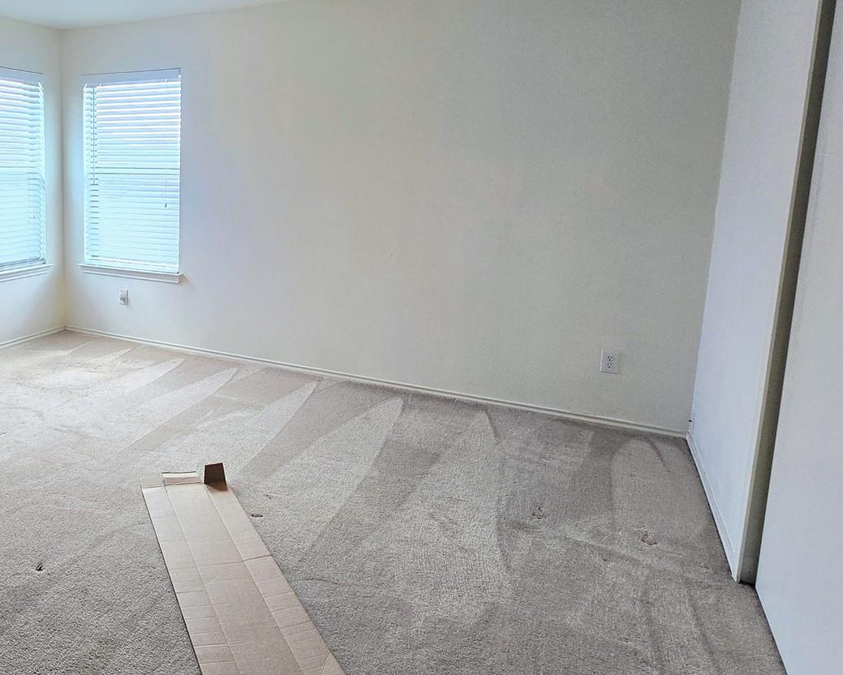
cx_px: 157
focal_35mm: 25
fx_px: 624
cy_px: 264
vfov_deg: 56.3
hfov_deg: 61.8
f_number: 2.2
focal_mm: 2.2
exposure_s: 1/60
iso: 100
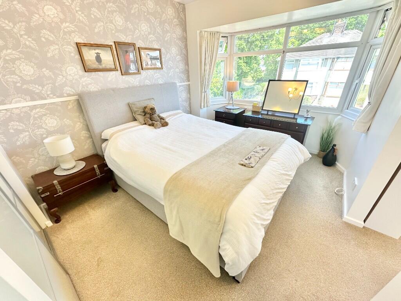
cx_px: 200
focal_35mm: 14
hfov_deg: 102.1
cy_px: 150
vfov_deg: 85.7
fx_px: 162
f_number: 2.2
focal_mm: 2.22
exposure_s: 1/100
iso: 160
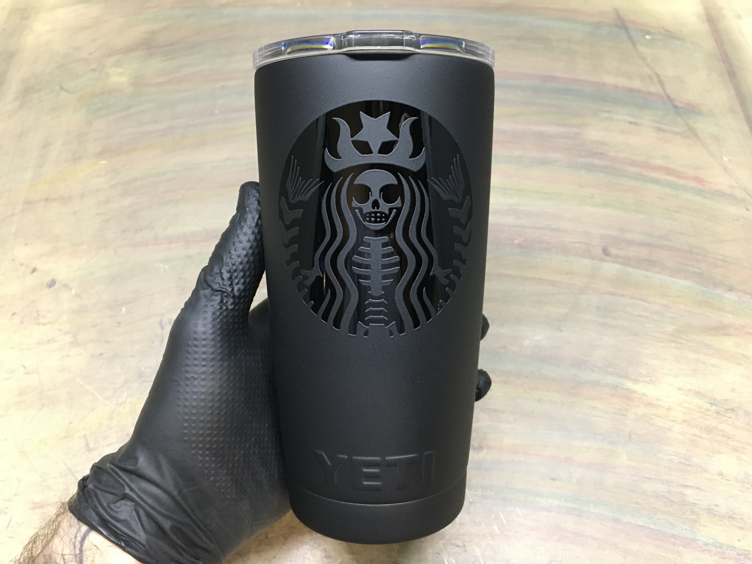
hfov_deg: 61.7
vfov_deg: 48.2
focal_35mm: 29
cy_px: 282
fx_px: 630
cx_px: 376
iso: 200
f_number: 2.2
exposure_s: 1/24
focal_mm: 4.15
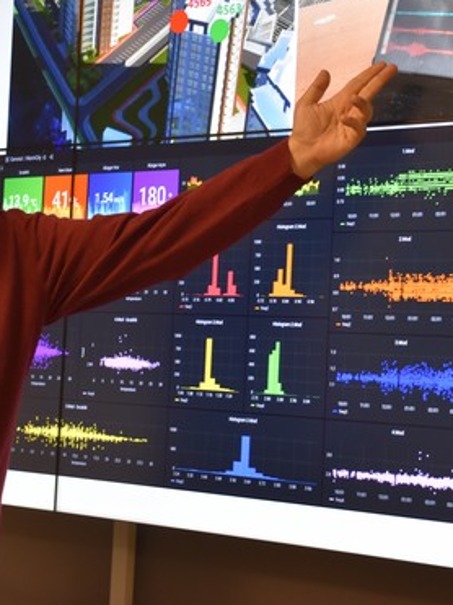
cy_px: 223
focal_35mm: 92
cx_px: 218
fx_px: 1606
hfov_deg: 16.1
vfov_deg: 21.3
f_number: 4
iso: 800
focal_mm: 32
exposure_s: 1/60
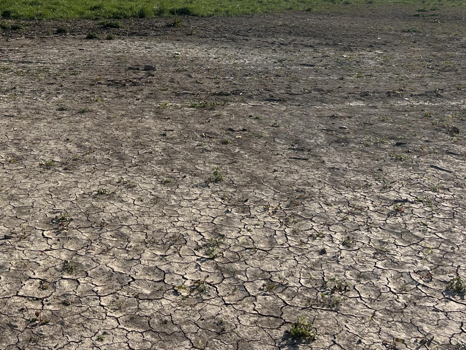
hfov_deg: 39.2
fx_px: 646
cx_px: 160
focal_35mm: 48
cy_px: 46
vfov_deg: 29.2
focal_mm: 5.7
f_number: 1.5
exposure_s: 1/6993
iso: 50
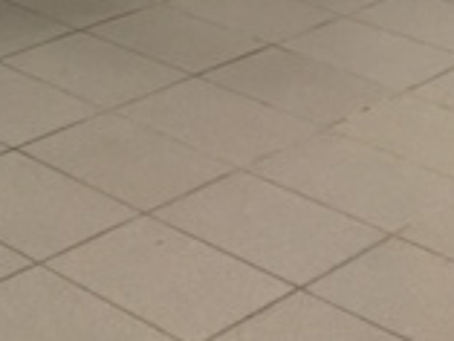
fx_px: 1549
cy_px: -251
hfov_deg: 14.2
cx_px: -431
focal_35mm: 118
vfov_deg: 11.7
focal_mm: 4.15
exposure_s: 1/33
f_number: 2.2
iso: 160
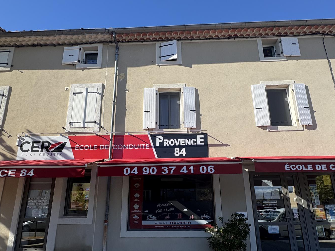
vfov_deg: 64.5
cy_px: 164
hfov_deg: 81.7
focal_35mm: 20
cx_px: 165
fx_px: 194
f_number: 2.2
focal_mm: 2.22
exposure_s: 1/868
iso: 40
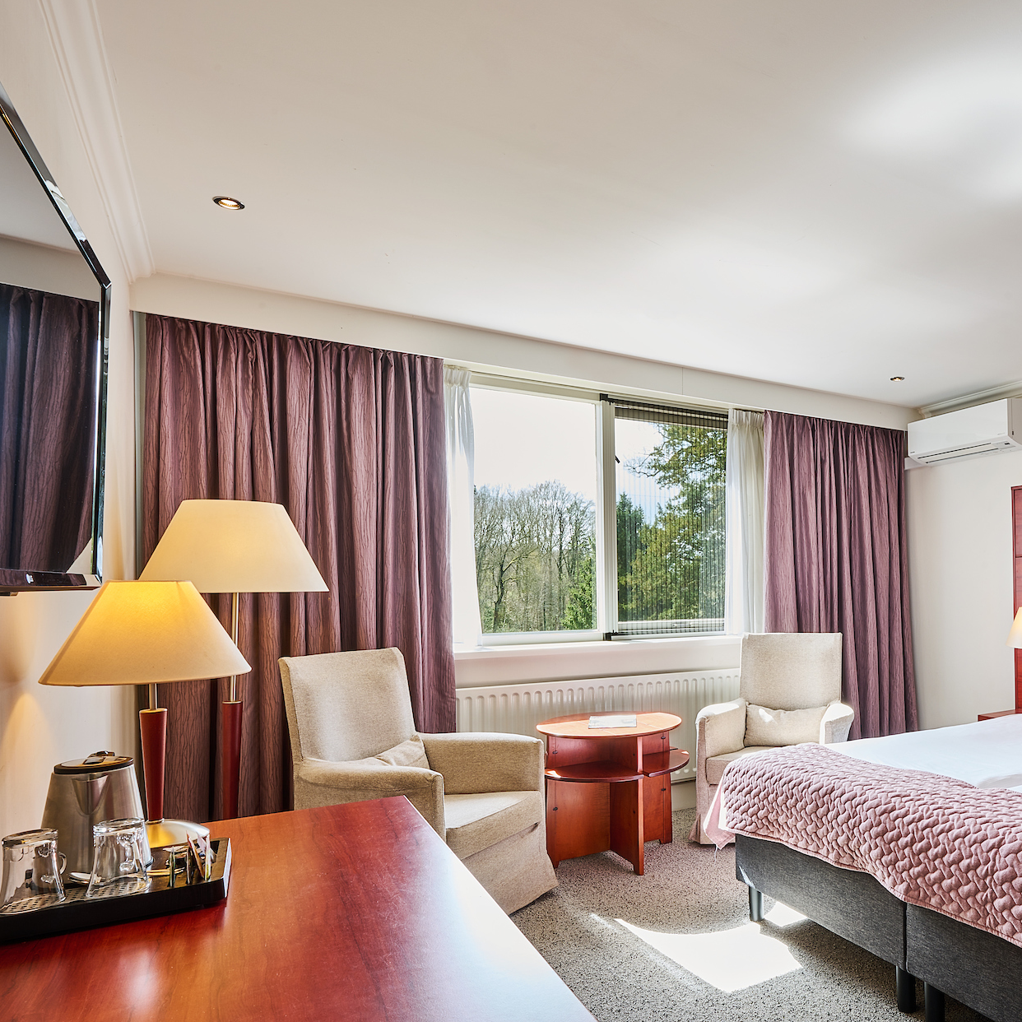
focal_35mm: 23
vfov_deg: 66.9
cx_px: 788
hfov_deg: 62.7
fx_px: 768
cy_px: 588
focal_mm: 14
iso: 31
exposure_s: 1.6
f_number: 20
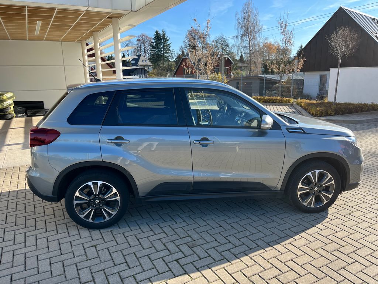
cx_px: 189
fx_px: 284
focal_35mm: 26
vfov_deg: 53.1
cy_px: 142
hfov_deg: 67.3
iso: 50
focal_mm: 5.1
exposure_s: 1/878
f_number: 1.6
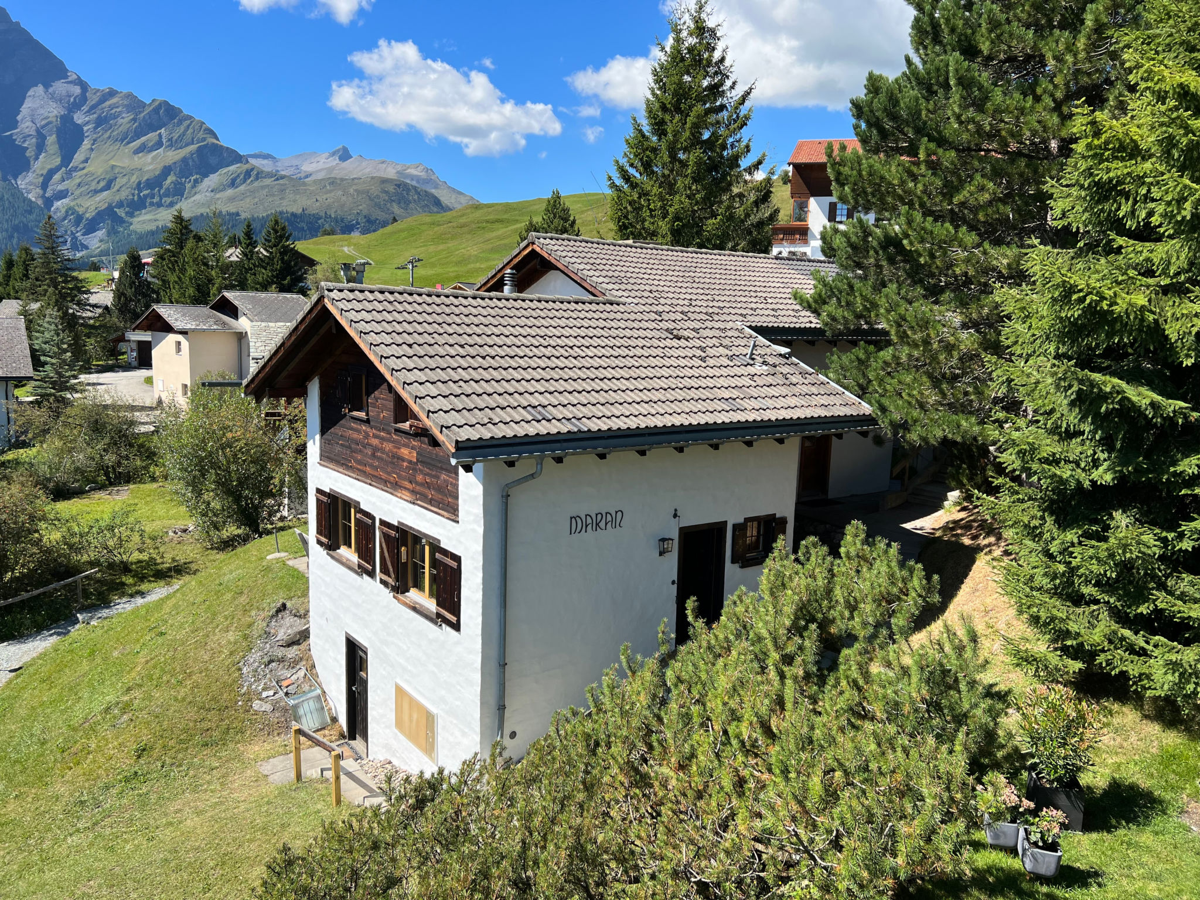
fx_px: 901
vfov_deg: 53.1
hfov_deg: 67.3
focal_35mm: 26
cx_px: 600
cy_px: 450
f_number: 1.5
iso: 50
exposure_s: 1/2994
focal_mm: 5.7
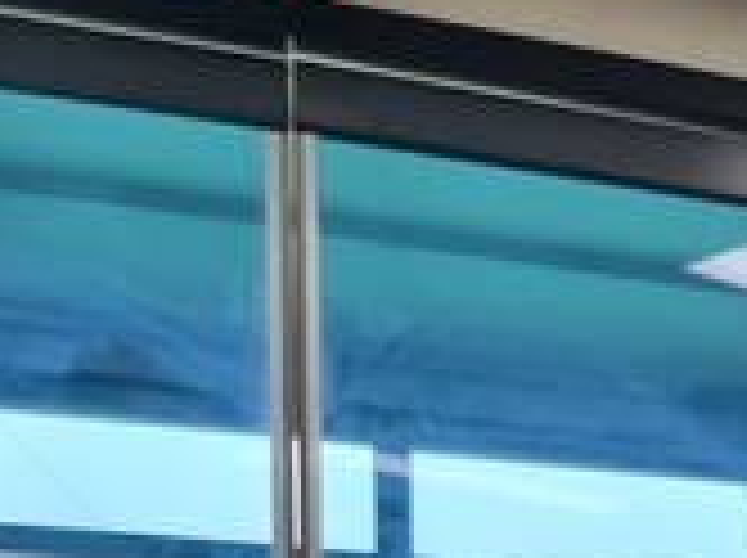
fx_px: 1875
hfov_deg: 18.6
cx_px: 1260
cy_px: 950
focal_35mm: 87
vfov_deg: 15.1
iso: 125
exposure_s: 1/120
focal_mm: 6.7
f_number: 1.8
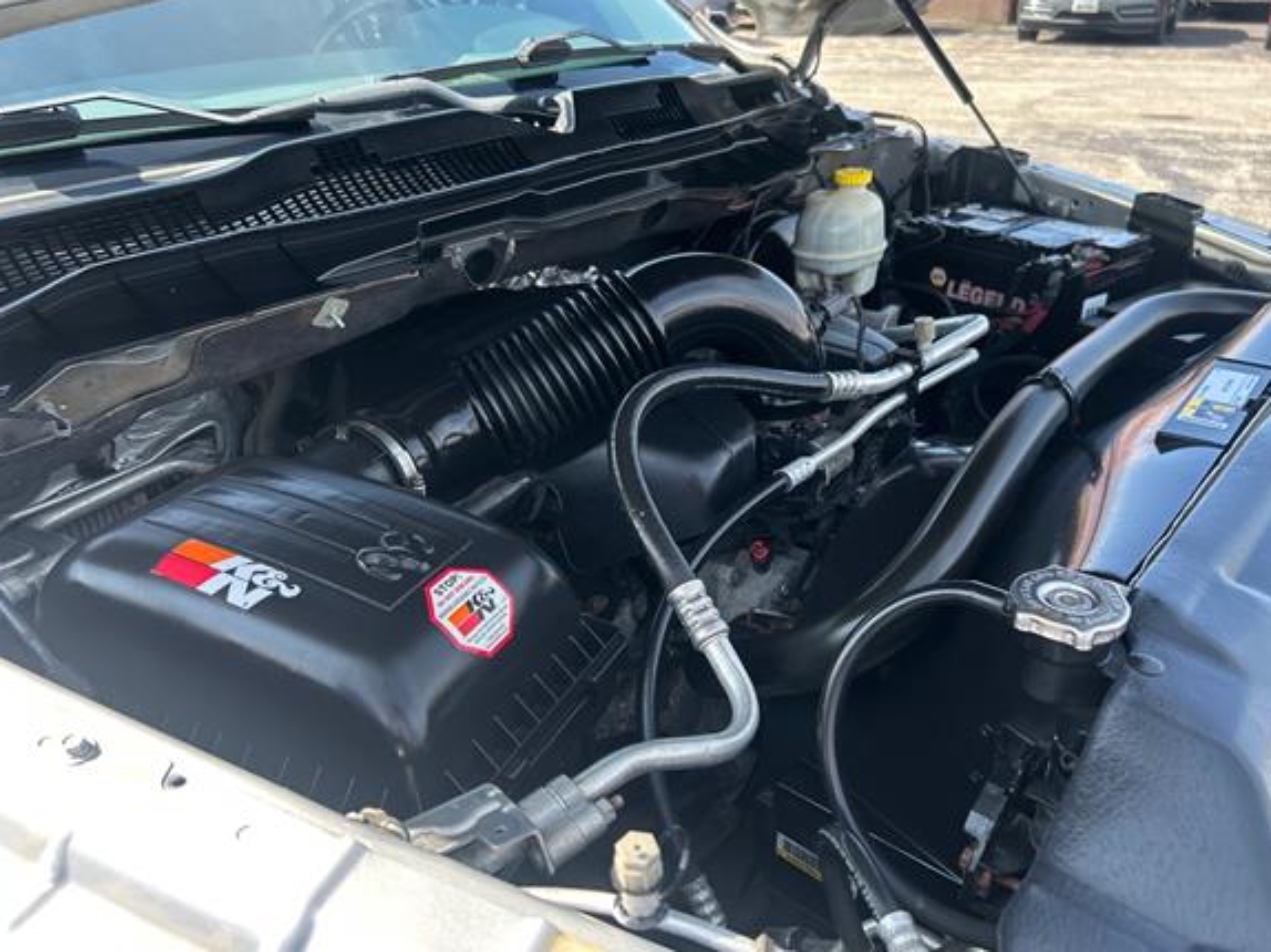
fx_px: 1064
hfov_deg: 61.7
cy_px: 491
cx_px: 647
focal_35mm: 29
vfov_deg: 48.2
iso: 50
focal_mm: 5.7
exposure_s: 1/446
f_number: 1.5
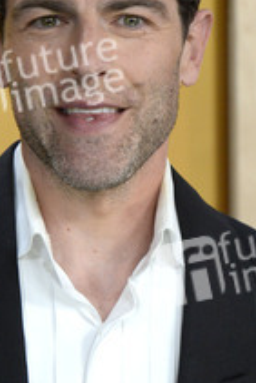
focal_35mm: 266
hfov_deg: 5.2
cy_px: 172
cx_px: 84
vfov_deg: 7.7
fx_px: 2832
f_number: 6.3
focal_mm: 140
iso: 2500
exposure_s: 1/250
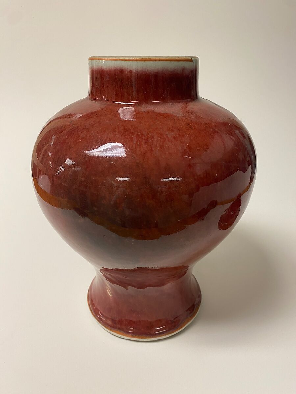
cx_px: 148
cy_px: 197
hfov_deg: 53.1
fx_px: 296
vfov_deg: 67.3
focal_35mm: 26
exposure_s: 1/60
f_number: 1.8
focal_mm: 4.25
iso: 80
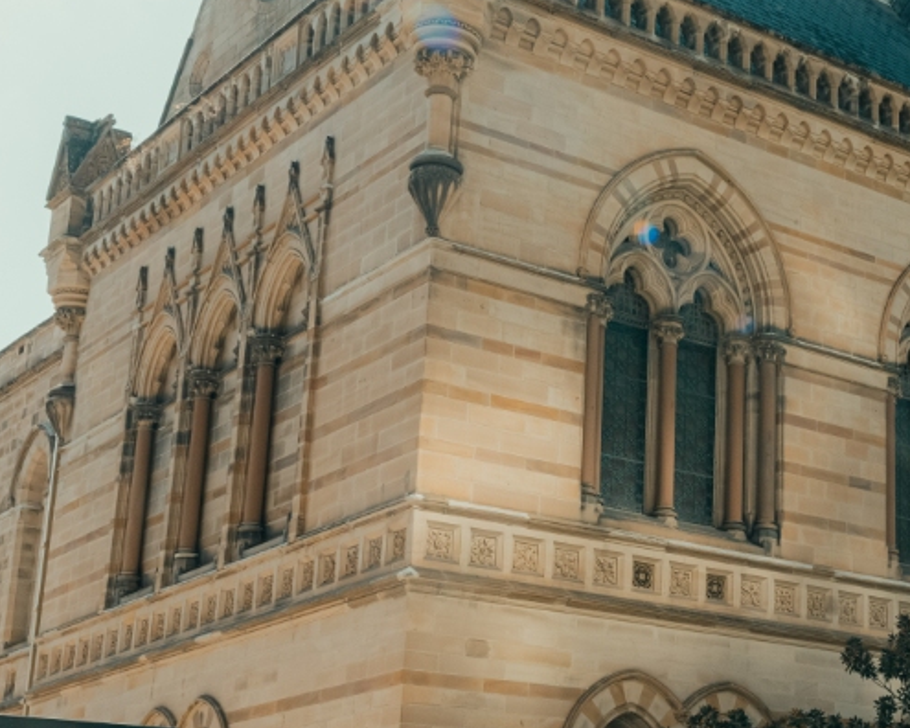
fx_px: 1831
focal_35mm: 68
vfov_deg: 22.5
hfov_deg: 26.8
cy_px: 418
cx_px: 851
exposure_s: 1/120
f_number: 16
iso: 800
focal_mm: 29.1
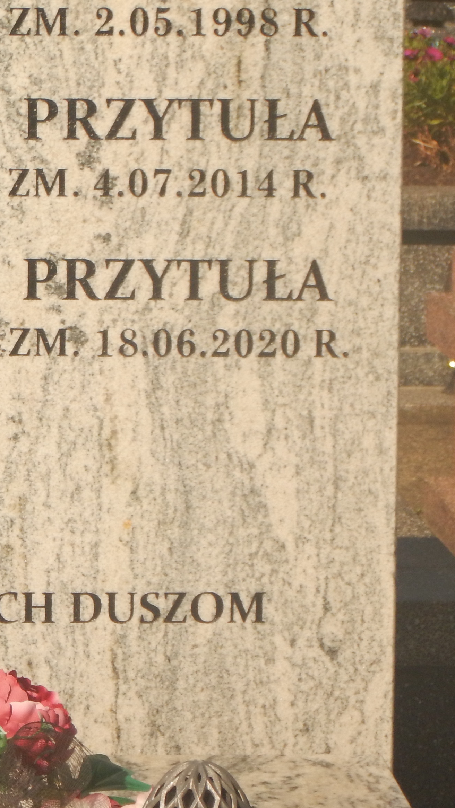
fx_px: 3324
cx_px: -109
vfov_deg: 13.8
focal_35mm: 155
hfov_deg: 7.8
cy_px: 223
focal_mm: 13
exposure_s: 1/1250
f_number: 4.5
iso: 125
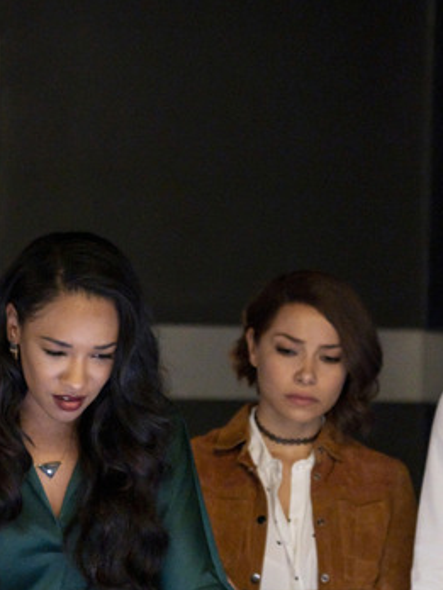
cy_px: 439
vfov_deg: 8.9
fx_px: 3788
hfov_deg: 6.7
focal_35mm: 222
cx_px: 114
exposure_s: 1/60
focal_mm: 103
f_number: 4
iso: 10000
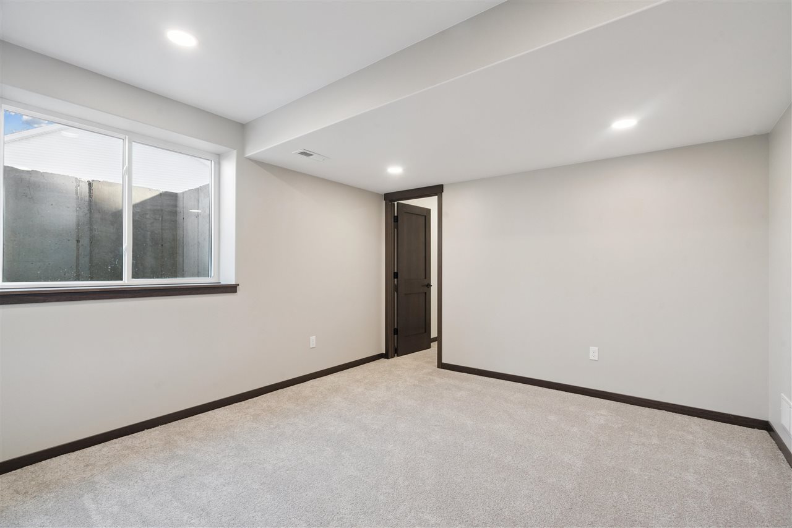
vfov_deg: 73.7
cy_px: 264
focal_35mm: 16
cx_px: 396
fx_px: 352
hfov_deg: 96.7
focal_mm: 16
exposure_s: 1/6
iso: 400
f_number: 10
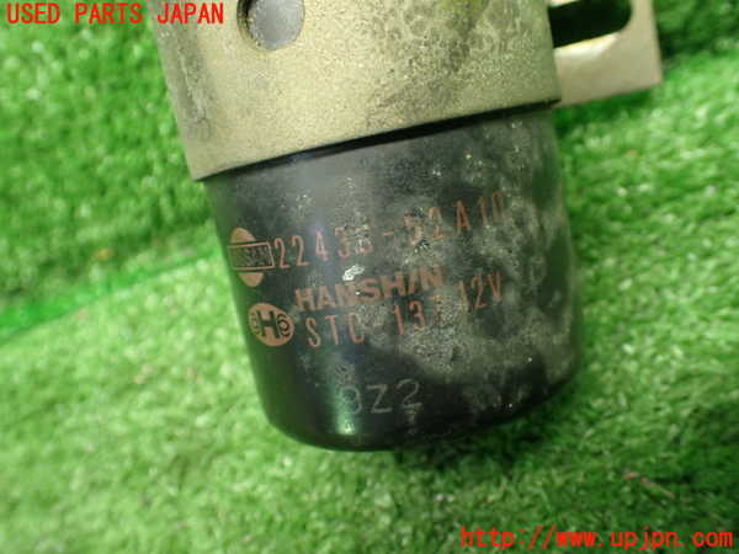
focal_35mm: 30
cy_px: 277
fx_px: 640
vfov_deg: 46.8
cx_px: 370
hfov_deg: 60.0
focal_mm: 5.4
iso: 800
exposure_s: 1/50
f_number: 2.3
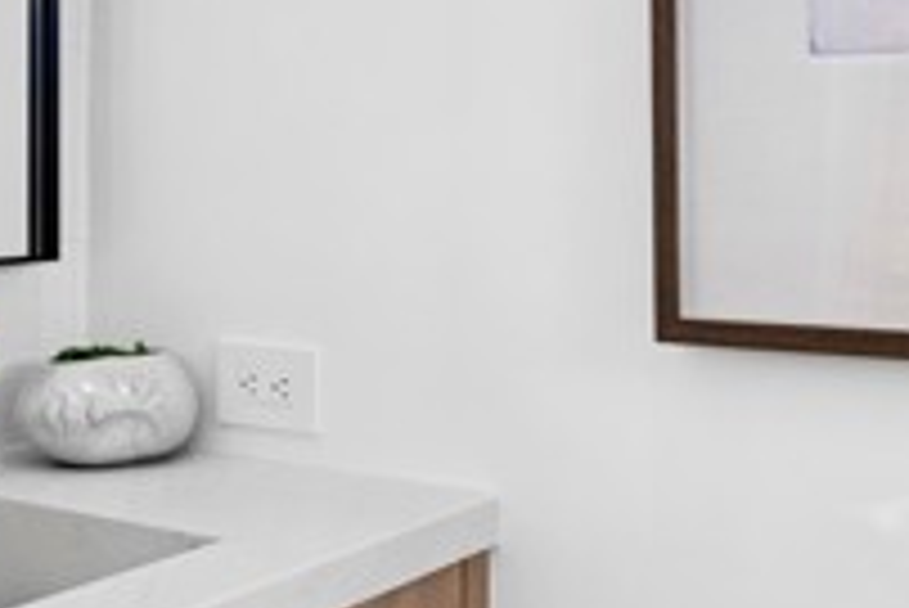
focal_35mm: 57
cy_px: 158
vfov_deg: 23.6
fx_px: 1440
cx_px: 508
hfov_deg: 35.0
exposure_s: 1/50
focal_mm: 18
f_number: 9
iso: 200
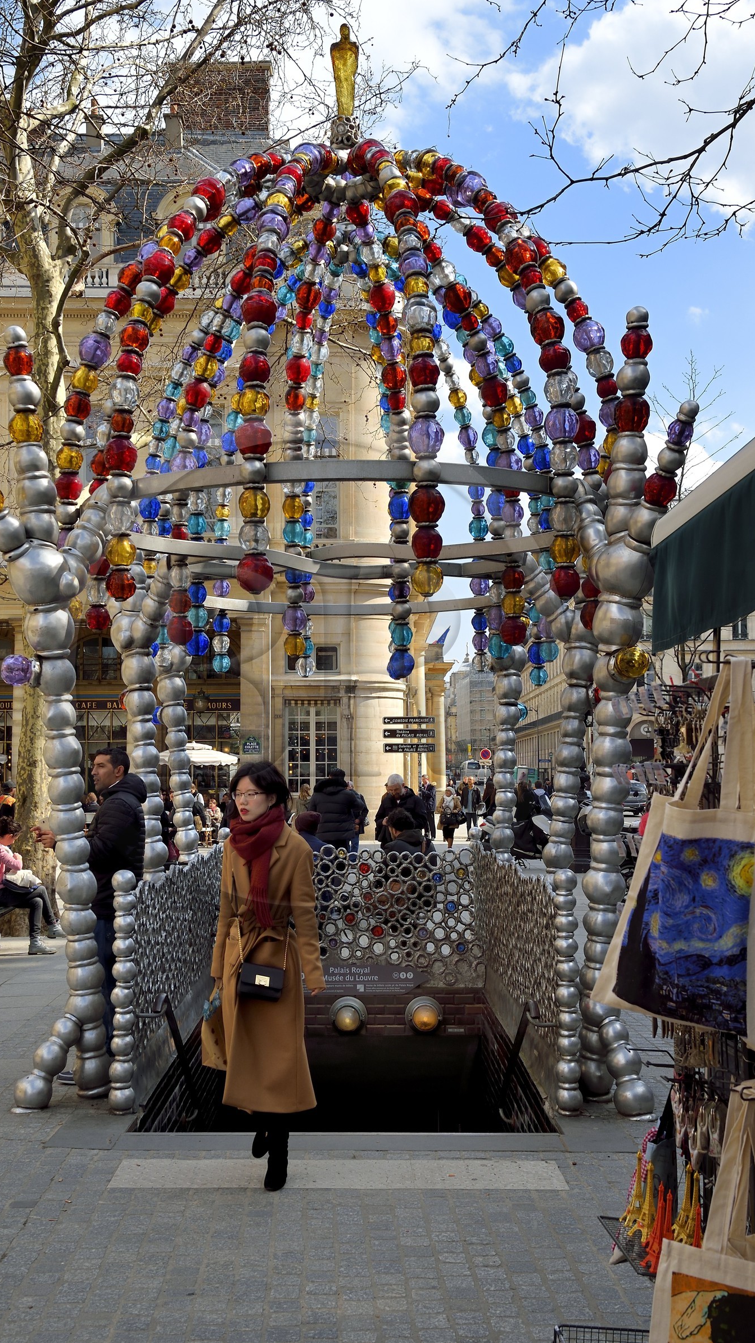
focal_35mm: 40
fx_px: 1424
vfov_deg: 50.5
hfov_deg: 29.6
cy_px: 674
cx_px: 308
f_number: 10
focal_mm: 38
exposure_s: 1/320
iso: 200
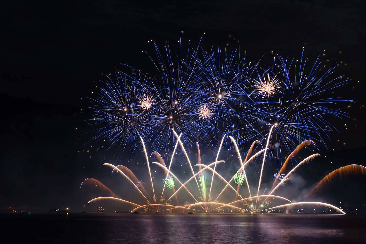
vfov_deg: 23.7
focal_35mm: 57
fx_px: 579
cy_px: 143
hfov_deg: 34.4
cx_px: 97
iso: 100
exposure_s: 4
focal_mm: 24
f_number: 8
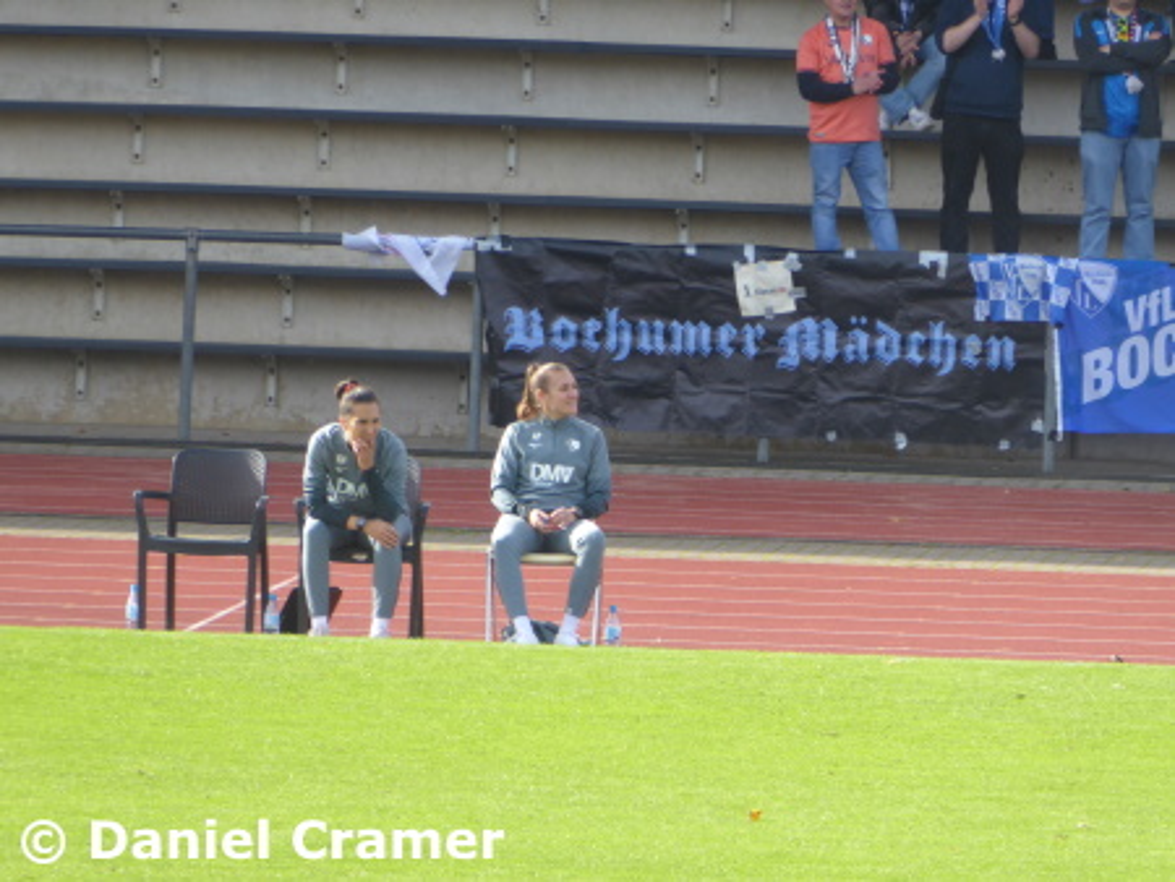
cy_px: 441
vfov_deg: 2.1
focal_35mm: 720
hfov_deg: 2.8
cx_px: 588
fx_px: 24453
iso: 160
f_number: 6.4
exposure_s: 1/125
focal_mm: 129
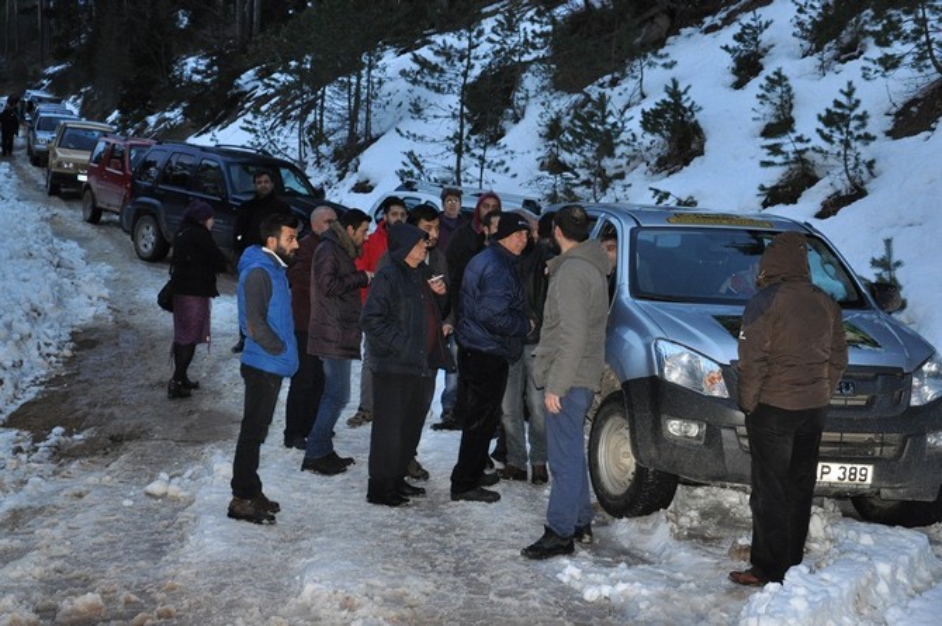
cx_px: 471
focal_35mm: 60
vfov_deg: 22.6
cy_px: 313
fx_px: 1568
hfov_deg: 33.4
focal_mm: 40
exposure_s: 1/60
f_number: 4.5
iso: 800
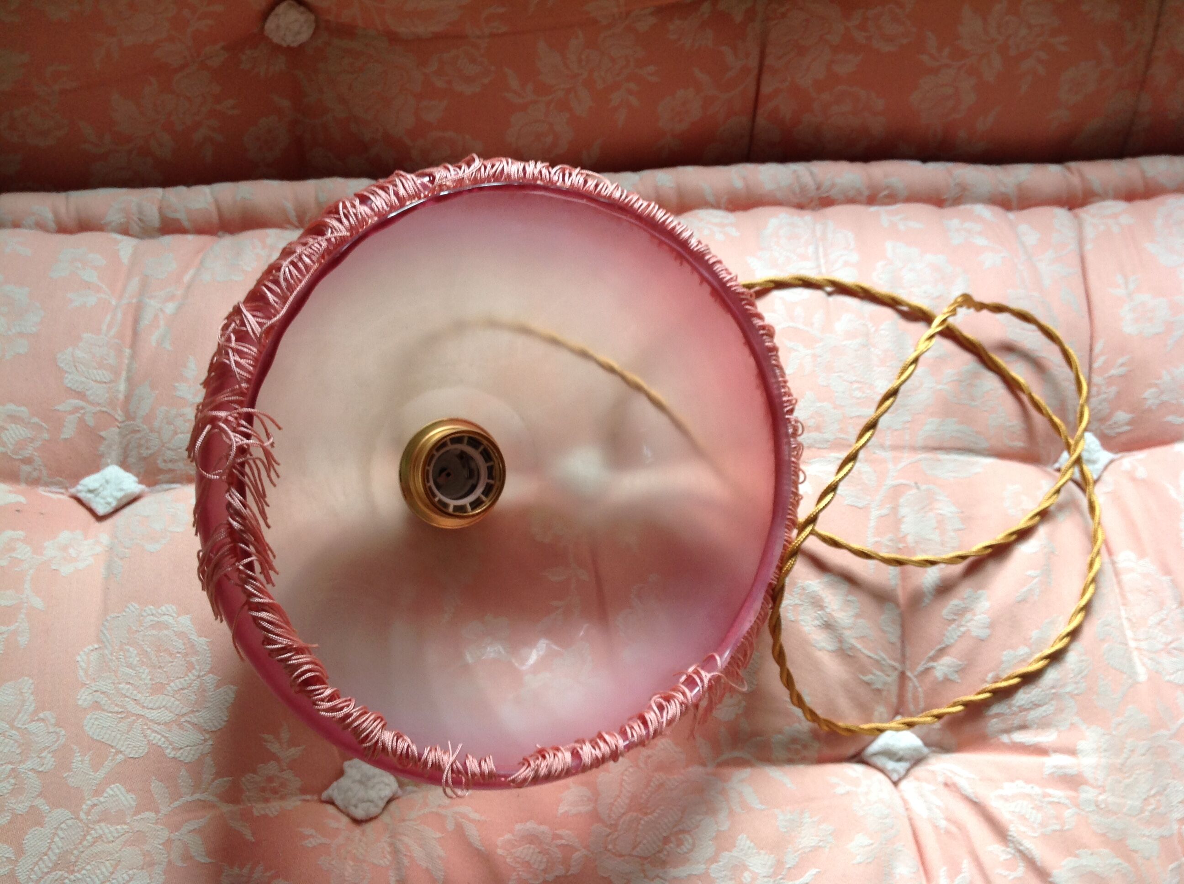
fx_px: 1195
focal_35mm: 35
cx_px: 592
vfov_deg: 40.6
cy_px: 442
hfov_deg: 52.7
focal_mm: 4.28
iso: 50
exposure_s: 1/20
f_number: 2.4
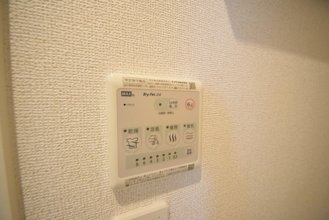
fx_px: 110
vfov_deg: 90.1
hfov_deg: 112.6
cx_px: 164
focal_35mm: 12
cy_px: 110
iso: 3200
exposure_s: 1/100
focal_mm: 8
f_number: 5
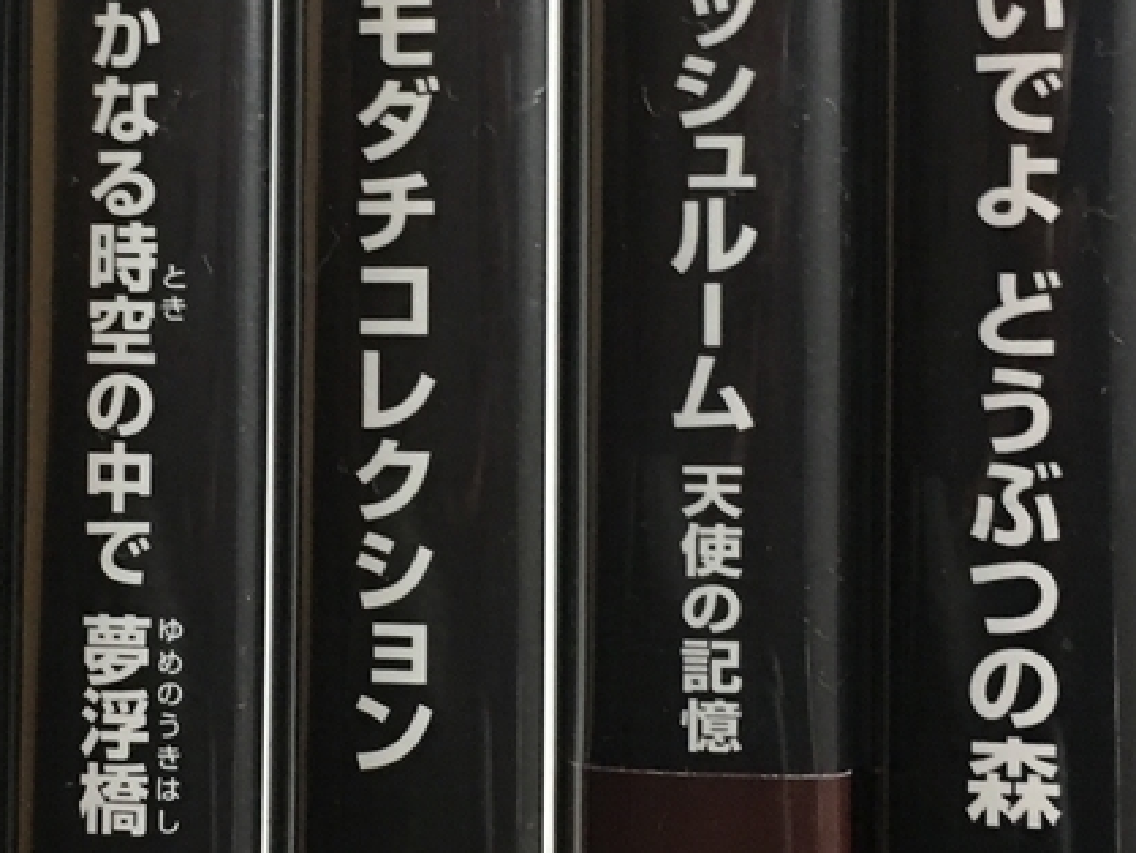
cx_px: 405
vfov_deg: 20.7
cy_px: 323
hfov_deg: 27.3
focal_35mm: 71
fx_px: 2331
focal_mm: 4.15
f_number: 2.2
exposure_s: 1/20
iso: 200
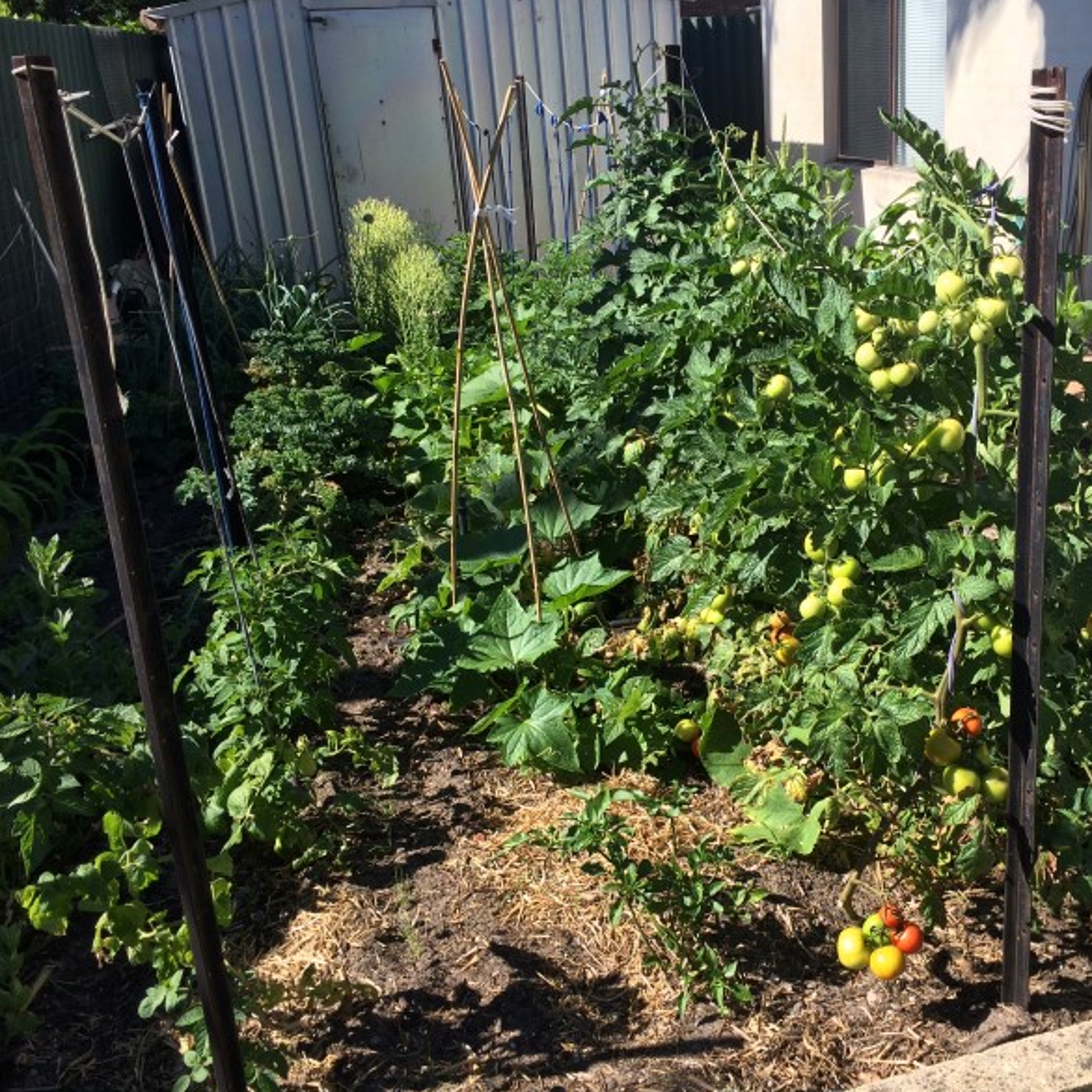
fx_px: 1249
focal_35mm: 35
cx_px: 676
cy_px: 540
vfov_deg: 47.2
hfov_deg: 46.8
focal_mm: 4.15
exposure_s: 1/1414
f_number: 2.2
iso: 32
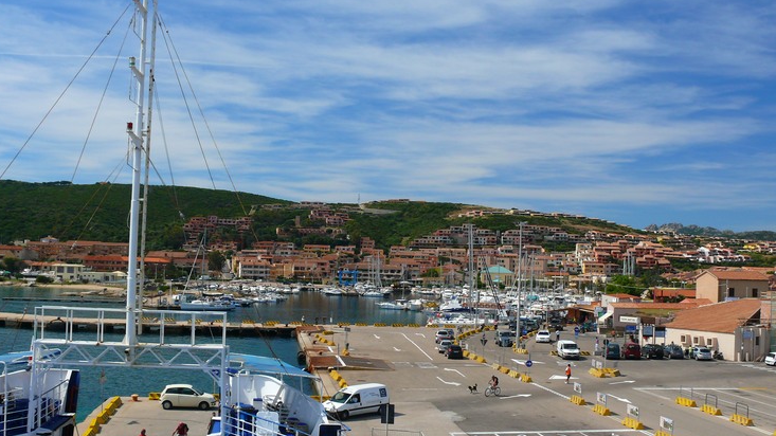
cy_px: 251
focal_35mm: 39
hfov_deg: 51.6
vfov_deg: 30.4
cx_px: 385
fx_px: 802
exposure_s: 1/250
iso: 100
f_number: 5
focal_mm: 7.4
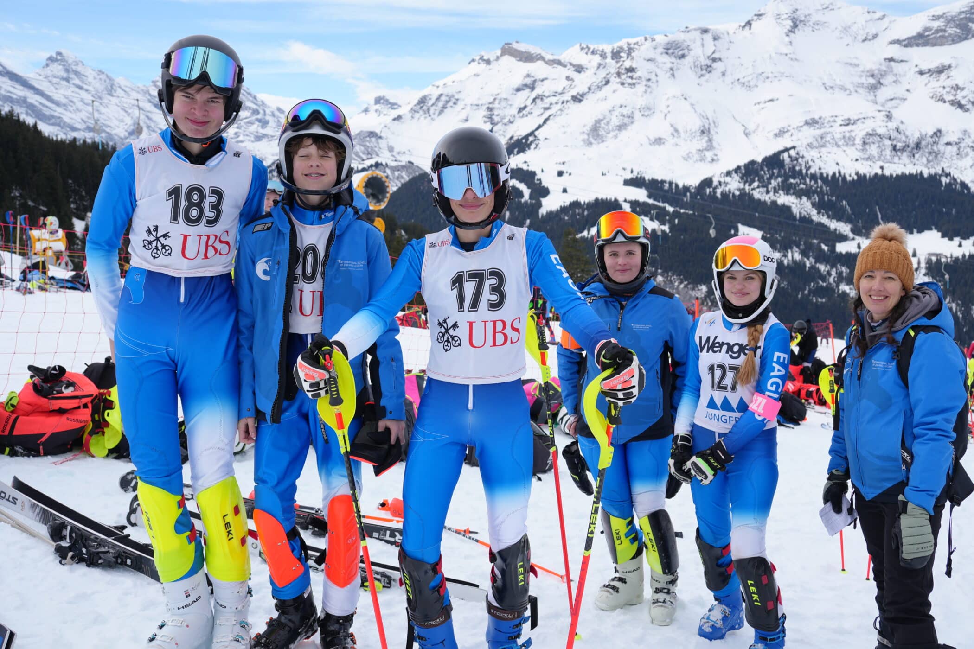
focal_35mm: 35
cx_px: 487
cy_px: 324
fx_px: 958
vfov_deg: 37.5
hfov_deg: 53.9
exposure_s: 1/500
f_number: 4.5
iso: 100
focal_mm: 23.6
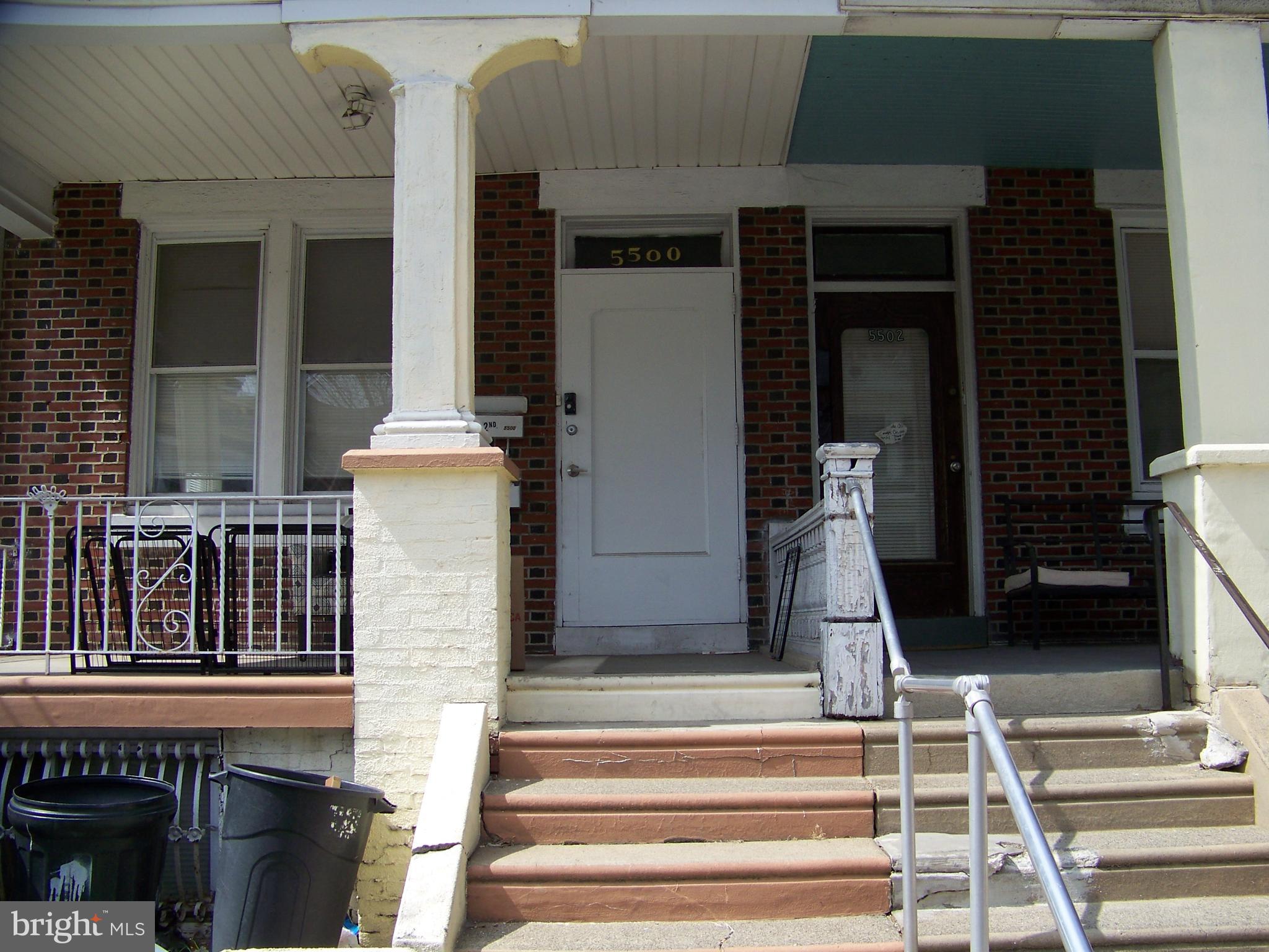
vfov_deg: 39.7
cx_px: 634
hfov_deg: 51.4
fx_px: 1320
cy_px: 476
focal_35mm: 36
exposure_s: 1/800
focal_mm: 5.85
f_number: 2.8
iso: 64
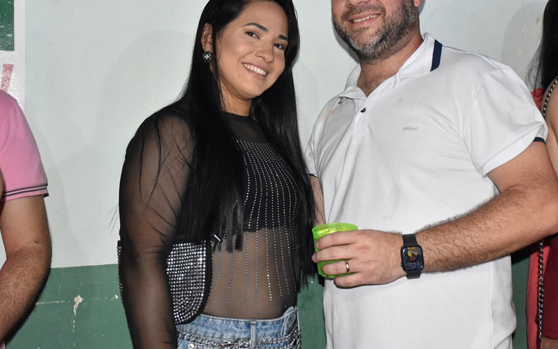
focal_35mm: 57
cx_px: 322
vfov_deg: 22.7
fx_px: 867
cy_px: 122
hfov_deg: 35.6
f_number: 4.5
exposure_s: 1/100
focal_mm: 30
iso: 2500
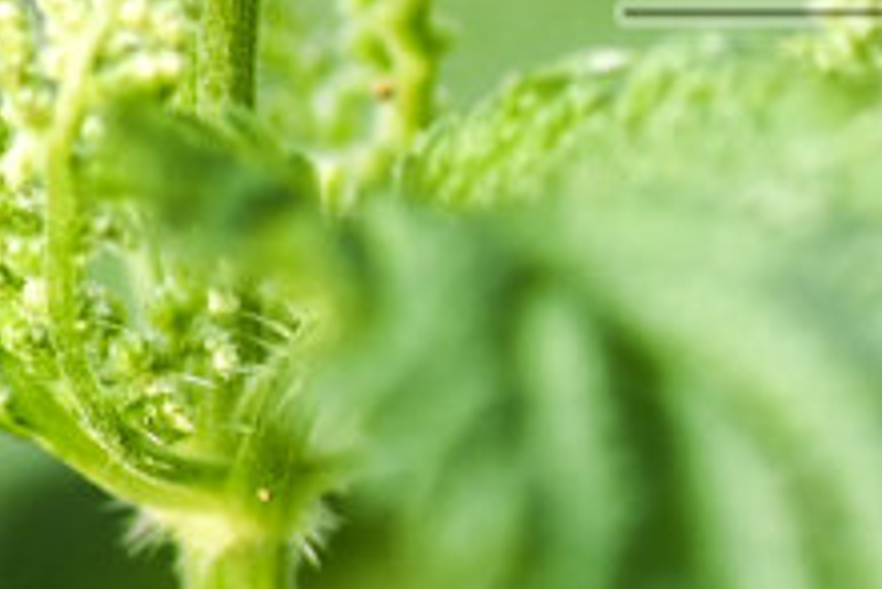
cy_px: -182
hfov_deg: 2.7
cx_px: 1283
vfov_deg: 1.8
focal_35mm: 764
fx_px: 18730
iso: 400
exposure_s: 1/200
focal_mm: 105
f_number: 5
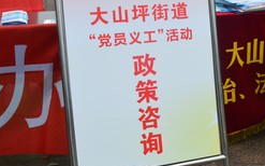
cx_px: 251
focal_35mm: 65
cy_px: 42
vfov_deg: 19.8
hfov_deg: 29.8
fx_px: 469
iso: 400
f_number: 8
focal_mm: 21
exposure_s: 1/60
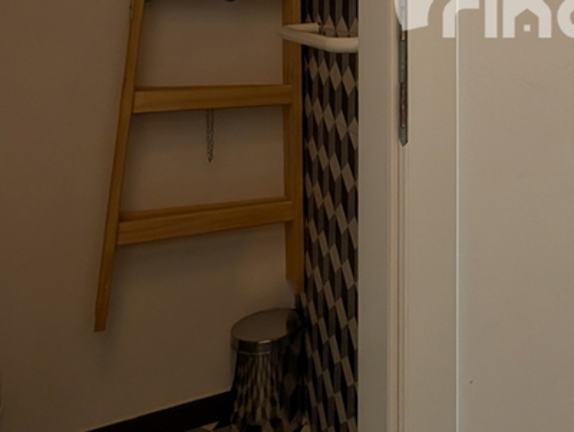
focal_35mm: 36
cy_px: -15
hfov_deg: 45.9
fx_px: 598
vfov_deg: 35.3
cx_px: 527
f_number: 1.7
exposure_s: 1/152
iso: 48
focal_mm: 2.02
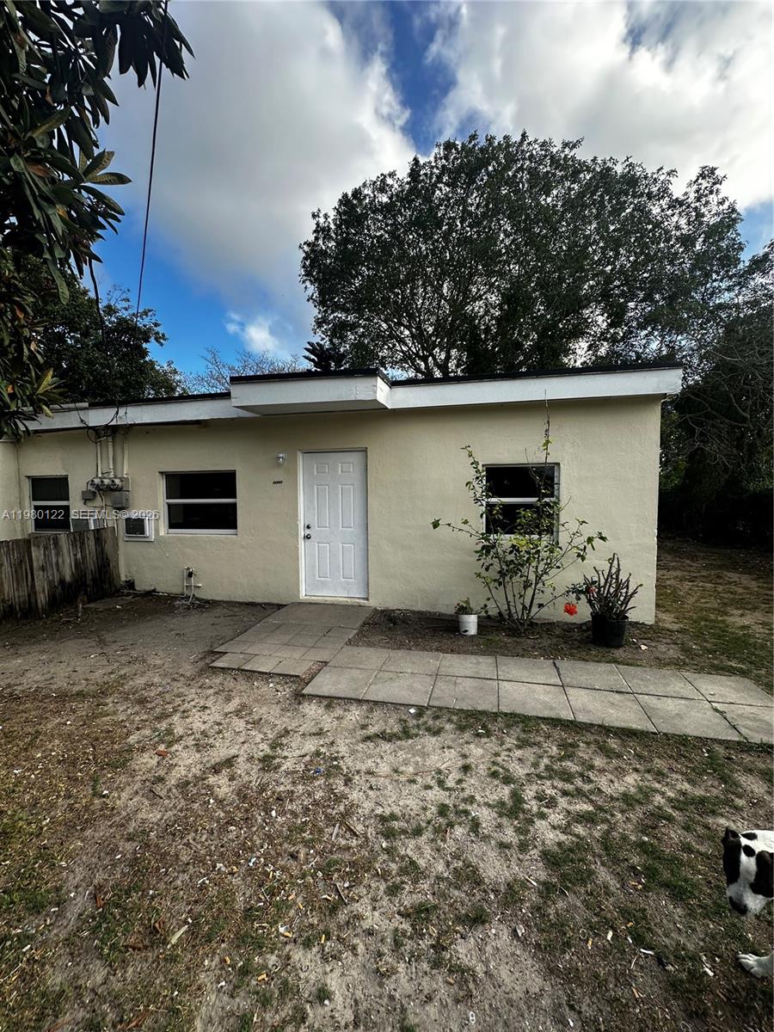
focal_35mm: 14
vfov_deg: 102.1
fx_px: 417
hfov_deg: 85.7
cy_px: 516
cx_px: 387
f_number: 2.2
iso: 40
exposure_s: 1/590
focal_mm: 2.22
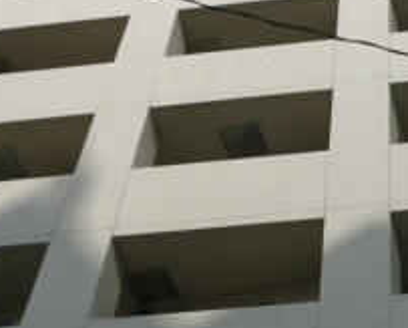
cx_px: 356
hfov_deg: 21.8
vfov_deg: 17.7
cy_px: 52
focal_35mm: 86
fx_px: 1040
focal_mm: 5
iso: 100
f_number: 9
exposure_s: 1/320
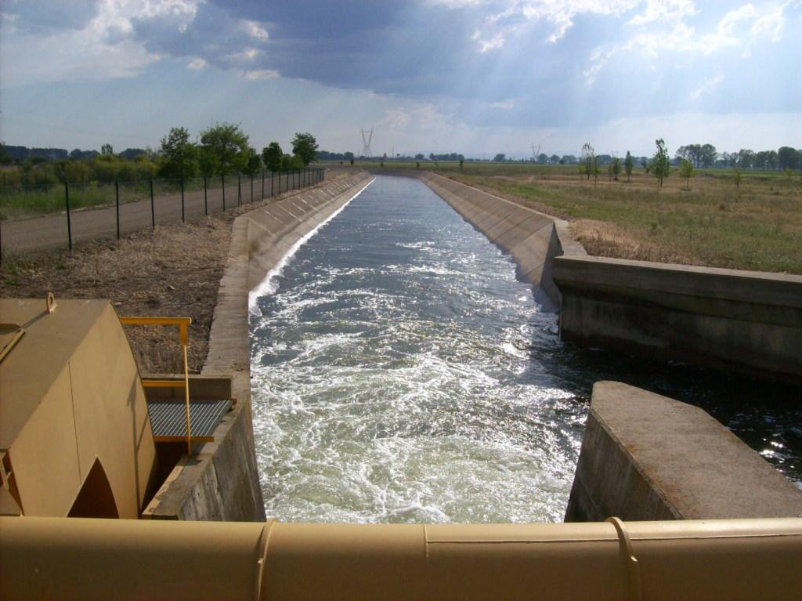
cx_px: 401
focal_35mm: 36
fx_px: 834
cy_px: 300
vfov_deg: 39.6
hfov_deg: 51.4
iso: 80
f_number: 4.8
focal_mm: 6
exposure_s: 1/1028
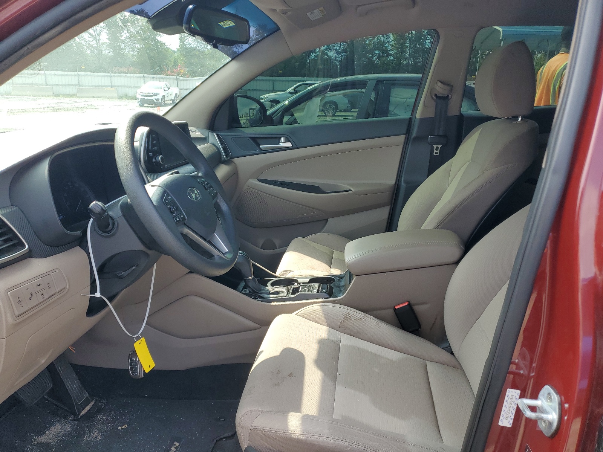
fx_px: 453
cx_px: 302
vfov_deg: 53.1
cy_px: 226
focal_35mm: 26
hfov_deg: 67.3
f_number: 1.5
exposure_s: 1/588
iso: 50
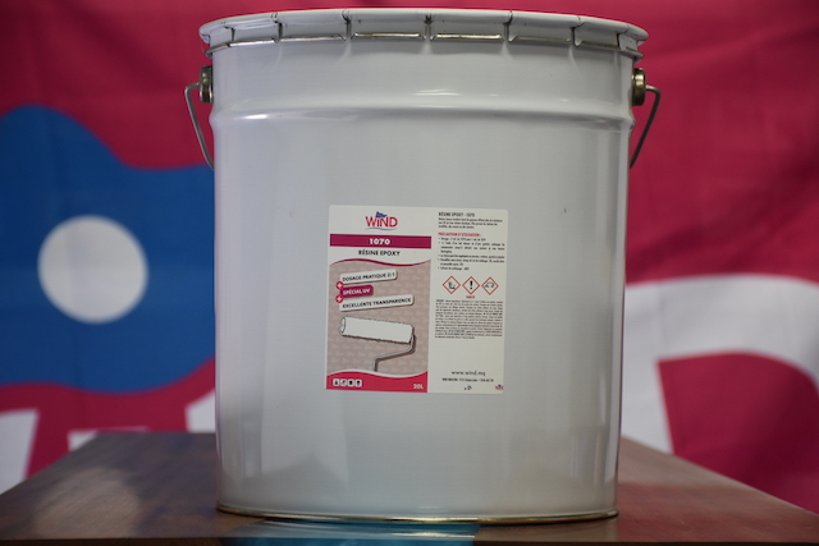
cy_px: 273
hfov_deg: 17.1
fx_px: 2730
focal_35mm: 120
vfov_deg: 11.4
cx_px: 410
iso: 720
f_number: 5.3
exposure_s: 1/60
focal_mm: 80
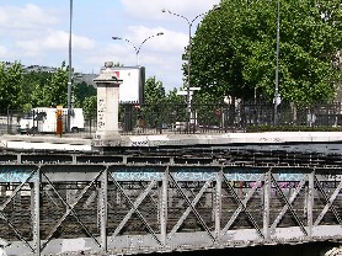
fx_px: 730
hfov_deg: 25.9
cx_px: 74
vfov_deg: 19.8
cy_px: 158
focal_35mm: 74
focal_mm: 8.9
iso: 50
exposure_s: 1/128
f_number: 8
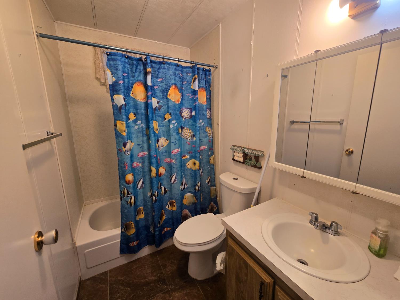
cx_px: 200
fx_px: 150
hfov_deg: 106.2
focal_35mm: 13
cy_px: 150
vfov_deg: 89.9
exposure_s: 1/60
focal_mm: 2.2
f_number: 2.2
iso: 80
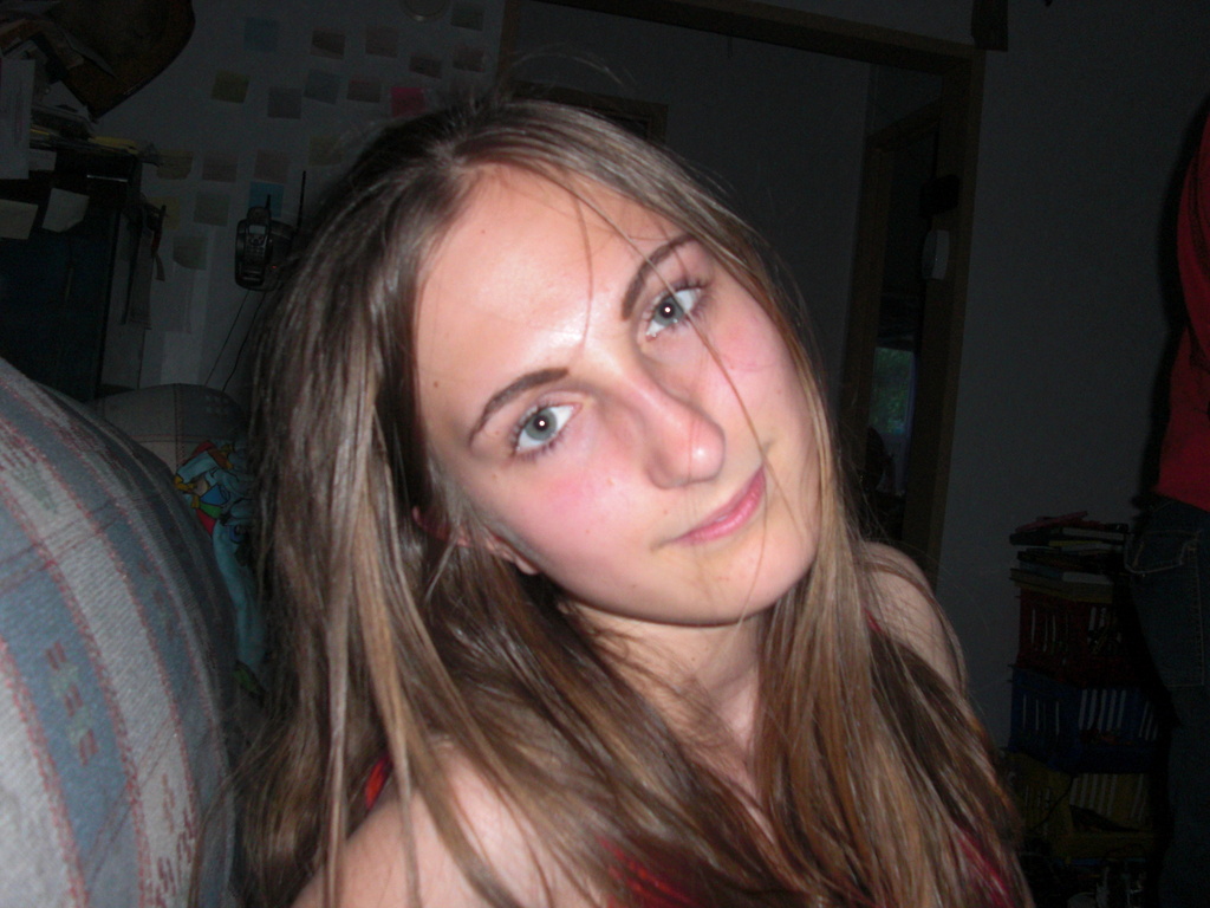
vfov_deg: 39.7
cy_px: 454
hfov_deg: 51.4
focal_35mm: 36
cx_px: 605
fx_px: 1258
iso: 200
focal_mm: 6.3
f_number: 2.8
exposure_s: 1/60
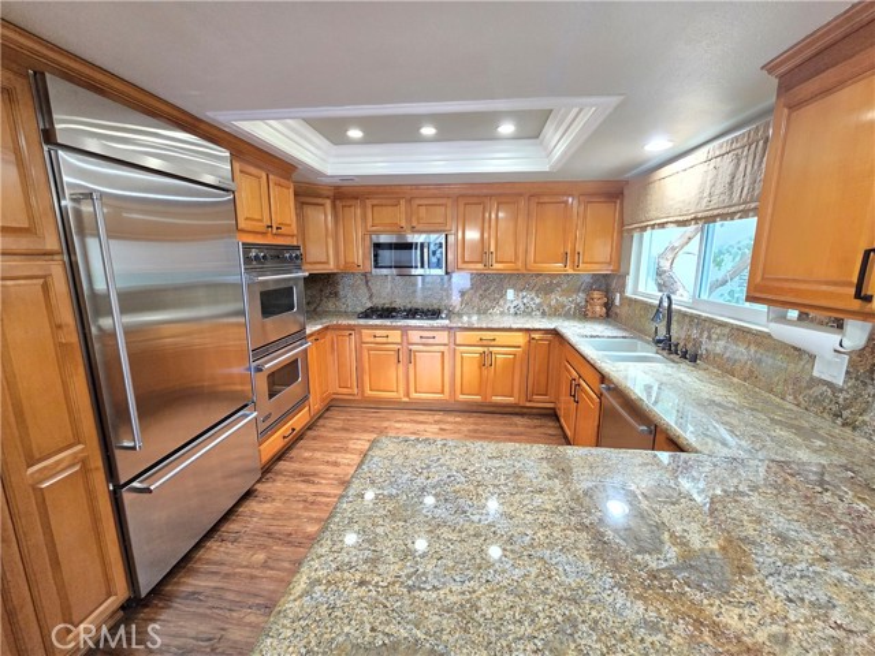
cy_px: 328
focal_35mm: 13
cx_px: 438
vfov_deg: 89.9
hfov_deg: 106.2
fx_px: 329
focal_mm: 2.2
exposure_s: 1/60
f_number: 2.2
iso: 800
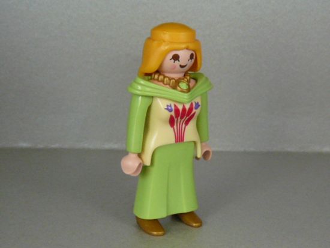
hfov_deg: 31.2
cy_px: 124
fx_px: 591
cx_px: 165
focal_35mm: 62
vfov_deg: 23.7
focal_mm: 6.8
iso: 320
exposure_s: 1/30
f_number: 4
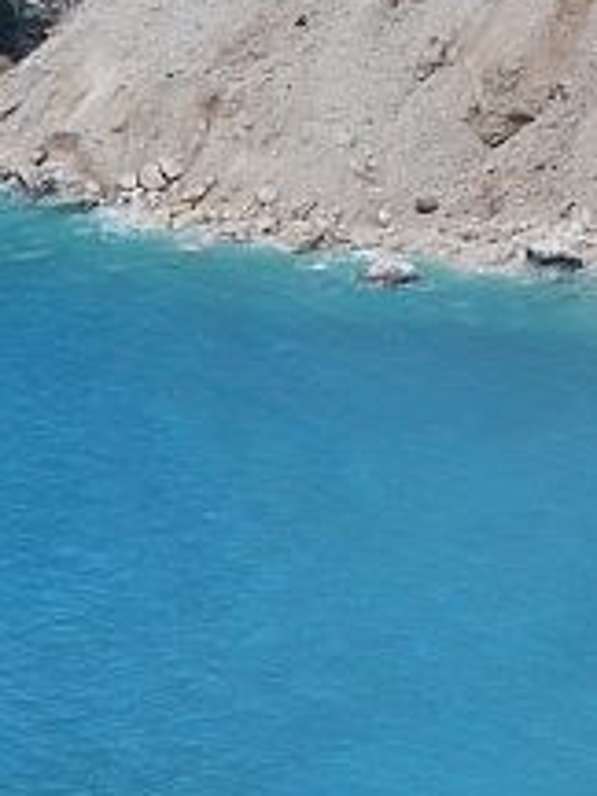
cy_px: -131
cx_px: 1058
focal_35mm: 455
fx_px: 10458
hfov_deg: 3.3
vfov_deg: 4.3
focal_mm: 85
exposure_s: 1/125
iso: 100
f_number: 5.6
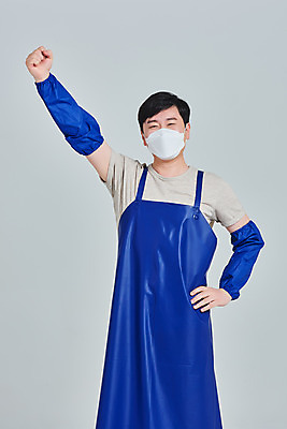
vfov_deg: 19.4
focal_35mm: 105
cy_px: 214
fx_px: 1254
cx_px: 144
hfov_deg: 13.1
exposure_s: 1/125
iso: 100
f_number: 14
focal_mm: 105
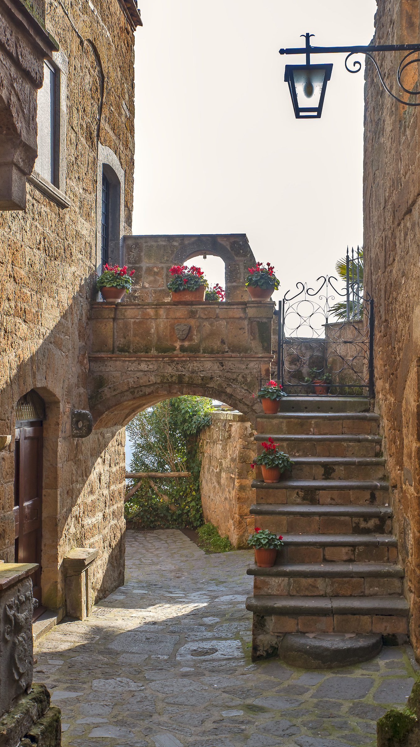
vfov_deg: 50.5
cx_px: 244
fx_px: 792
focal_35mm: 40
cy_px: 373
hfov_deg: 29.7
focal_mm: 38
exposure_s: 1/125
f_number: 10
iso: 400
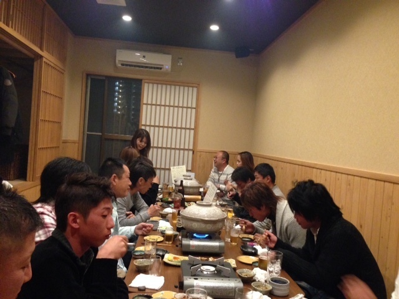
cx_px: 200
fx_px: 380
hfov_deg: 55.4
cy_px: 150
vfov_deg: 42.9
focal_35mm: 33
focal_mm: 4.12
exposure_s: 1/15
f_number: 2.4
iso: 400
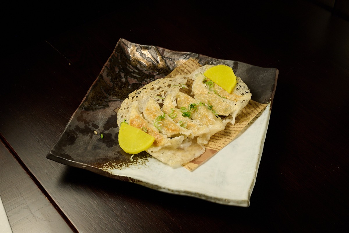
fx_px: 494
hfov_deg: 38.9
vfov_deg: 26.5
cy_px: 116
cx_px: 174
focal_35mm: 51
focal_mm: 51
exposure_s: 1/40
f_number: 13
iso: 1250
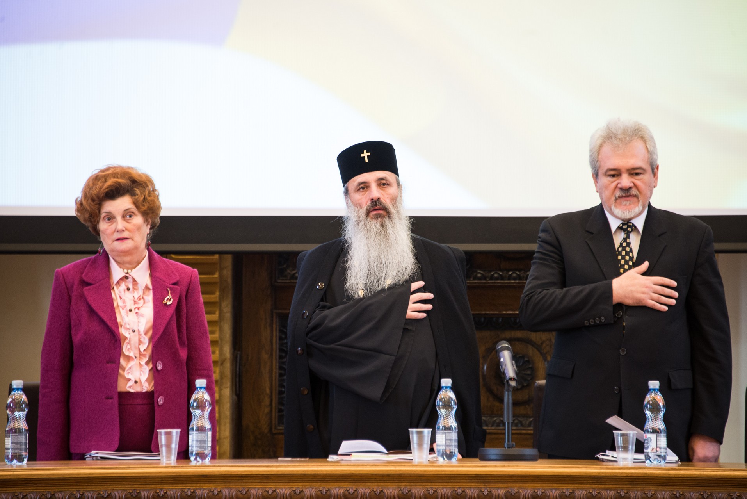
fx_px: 5190
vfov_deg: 5.5
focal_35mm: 250
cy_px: 250
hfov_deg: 8.2
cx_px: 374
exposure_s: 1/25
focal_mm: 250
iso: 1600
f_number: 5.6
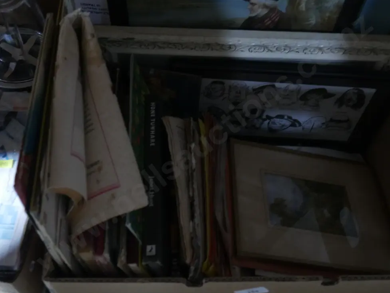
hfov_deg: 44.8
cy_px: 145
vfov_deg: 34.4
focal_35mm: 42
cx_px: 204
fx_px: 473
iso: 2500
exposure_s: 1/60
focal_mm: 20
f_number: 4.4
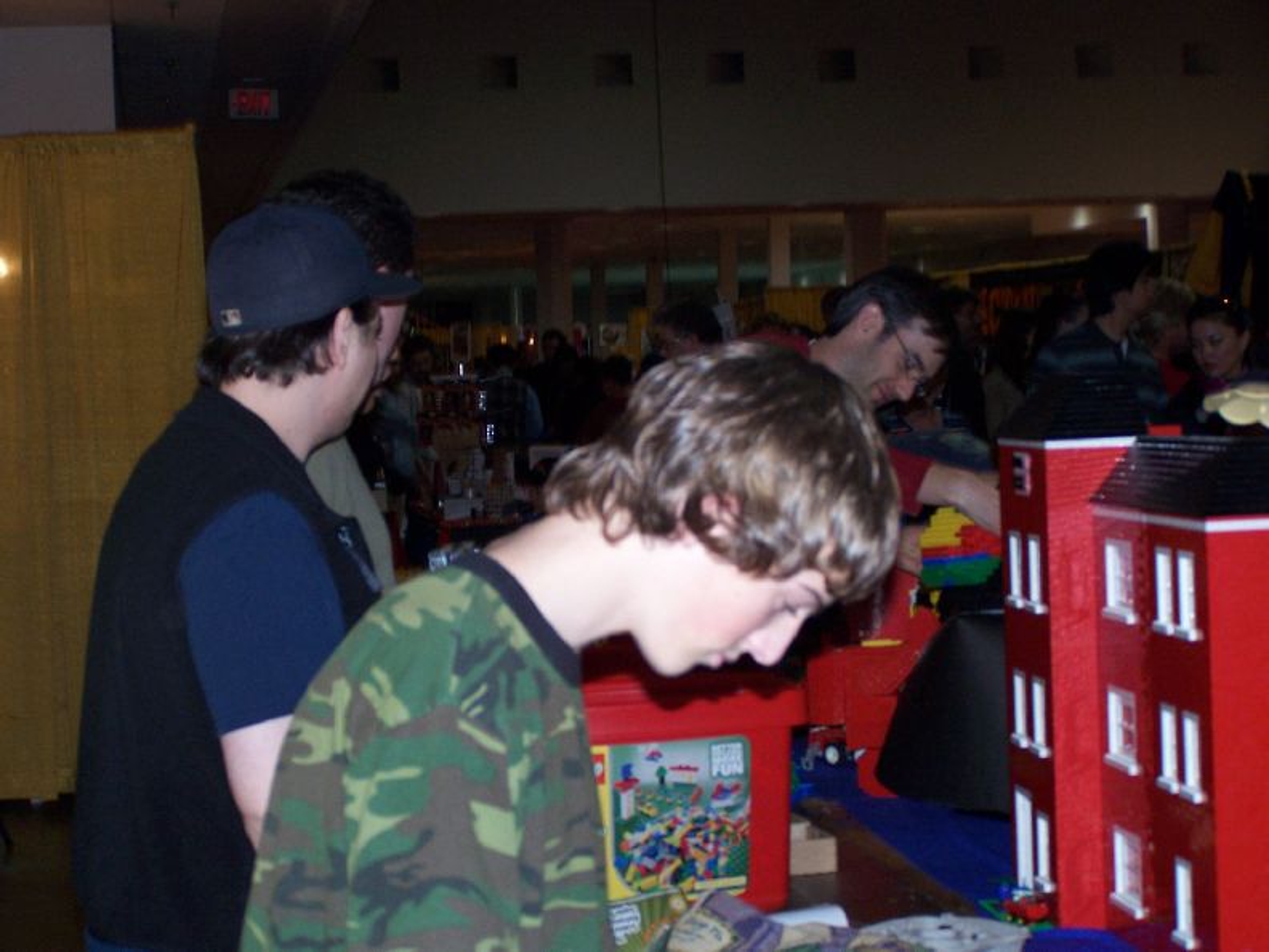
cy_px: 476
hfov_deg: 23.8
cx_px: 634
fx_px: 3006
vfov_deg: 18.0
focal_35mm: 82
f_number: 3.2
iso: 140
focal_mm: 13.7
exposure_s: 1/80
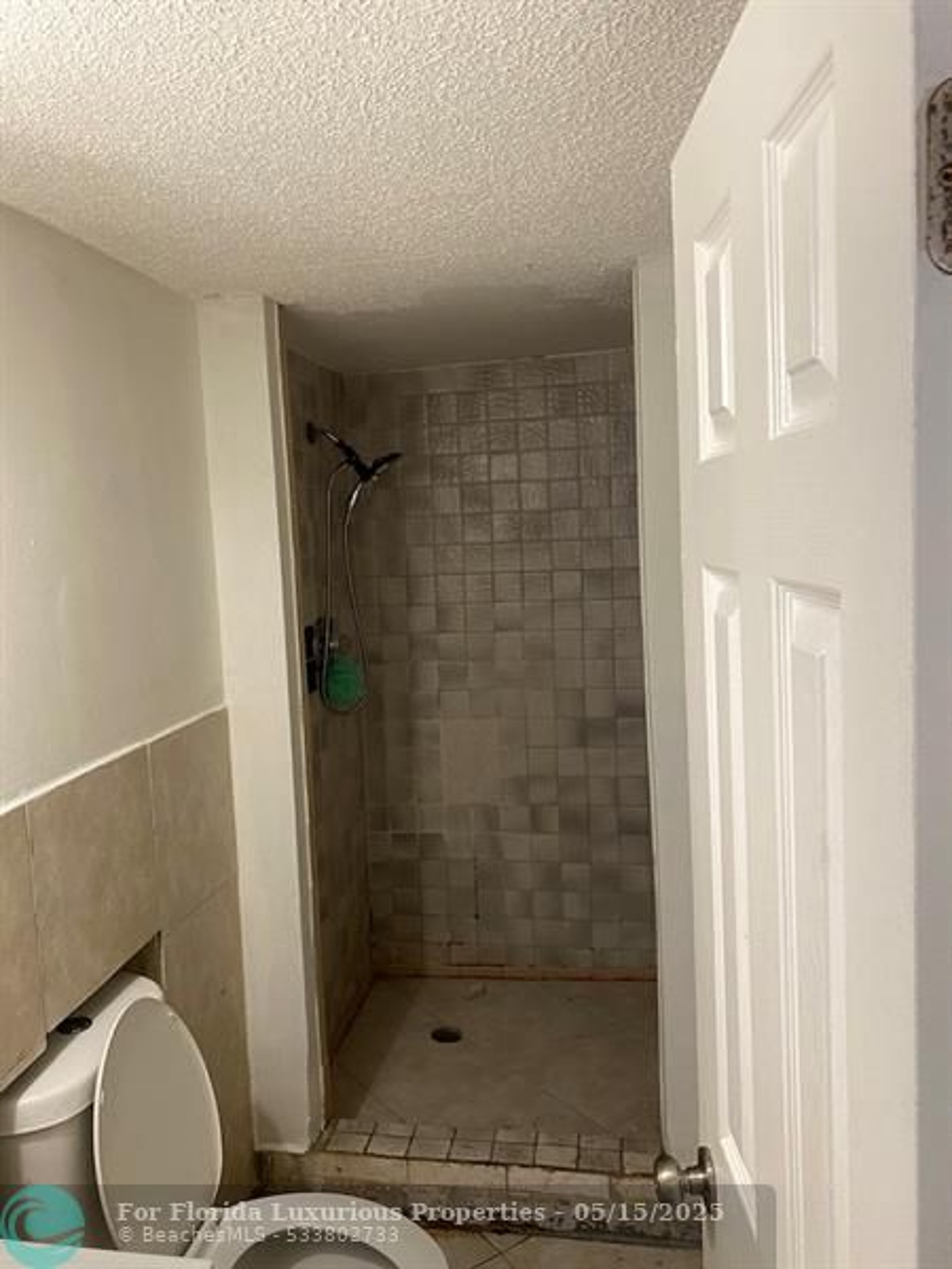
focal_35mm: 26
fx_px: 953
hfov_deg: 53.1
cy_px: 634
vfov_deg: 67.3
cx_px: 476
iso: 125
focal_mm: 4.25
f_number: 1.8
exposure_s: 1/60
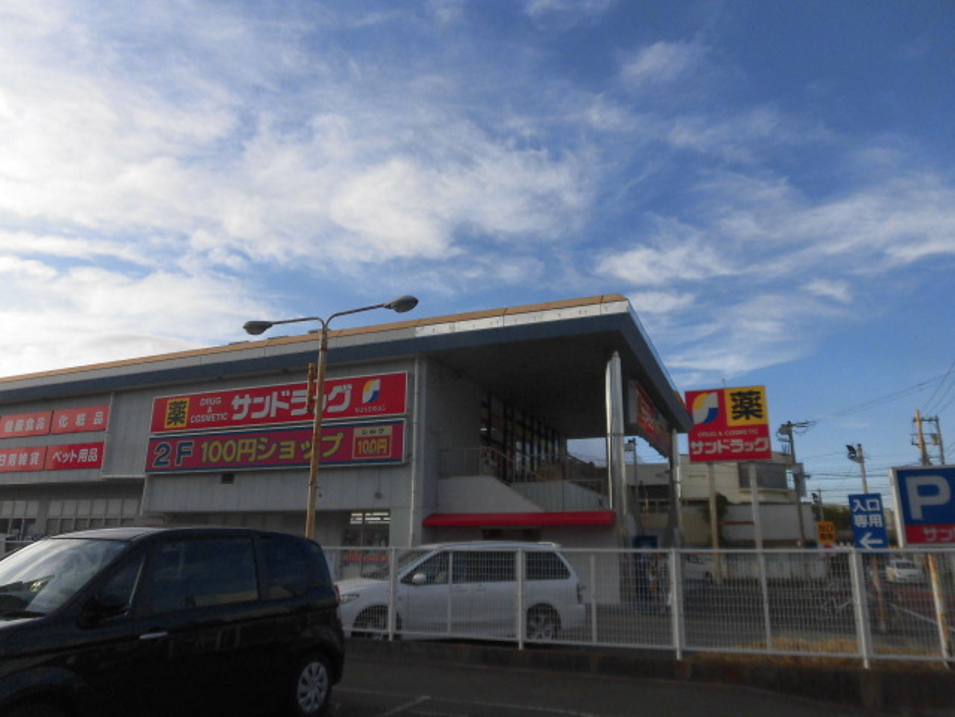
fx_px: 662
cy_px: 358
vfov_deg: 56.8
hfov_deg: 71.6
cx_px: 478
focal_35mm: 24
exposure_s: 1/200
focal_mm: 4.3
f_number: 7.8
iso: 100
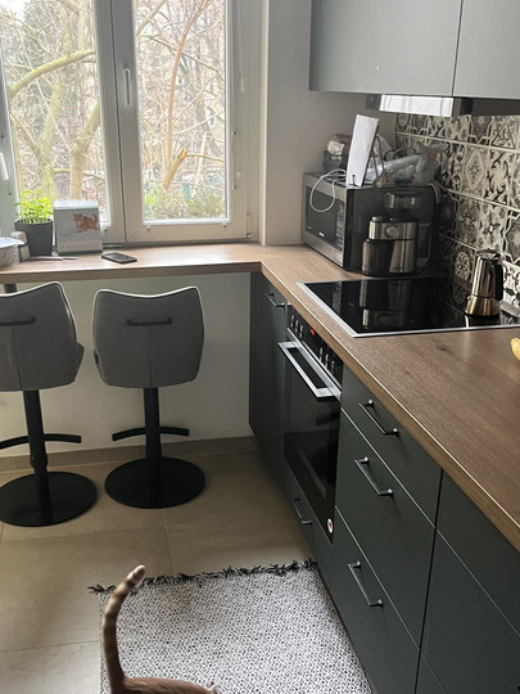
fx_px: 741
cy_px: 422
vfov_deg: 49.8
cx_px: 230
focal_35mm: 37
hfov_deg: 38.6
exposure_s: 1/38
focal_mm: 5.1
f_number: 1.6
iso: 640
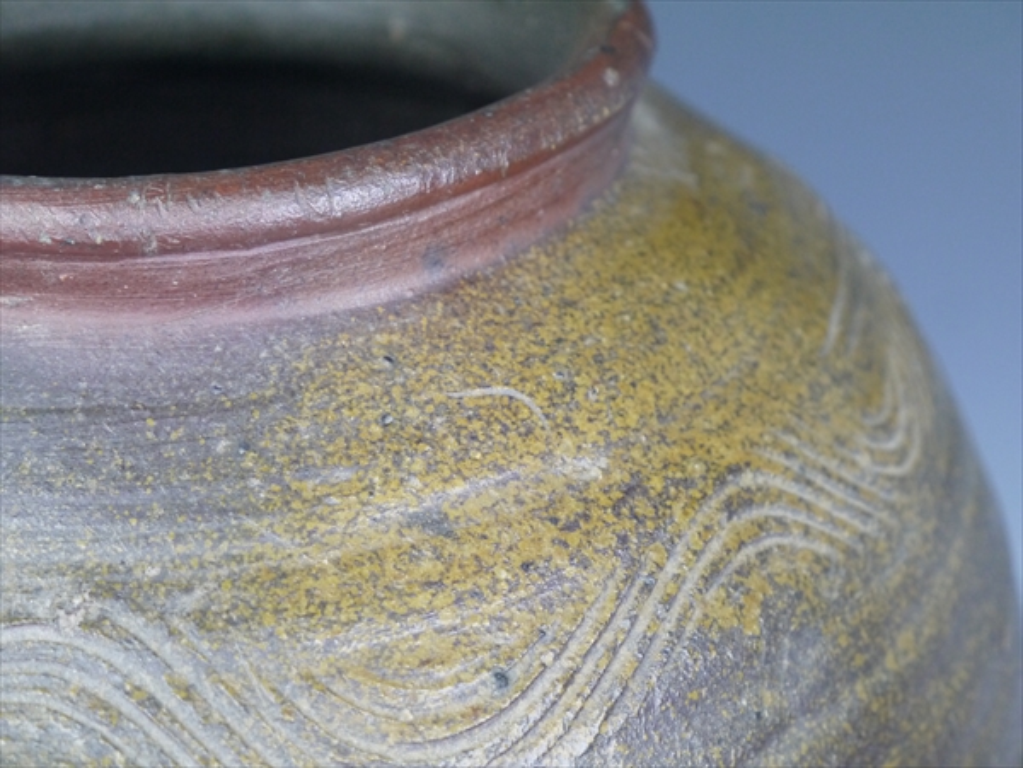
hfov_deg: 23.3
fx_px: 2482
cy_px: 384
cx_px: 512
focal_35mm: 84
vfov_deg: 17.6
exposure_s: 1/80
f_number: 5.6
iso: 1000
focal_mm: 42
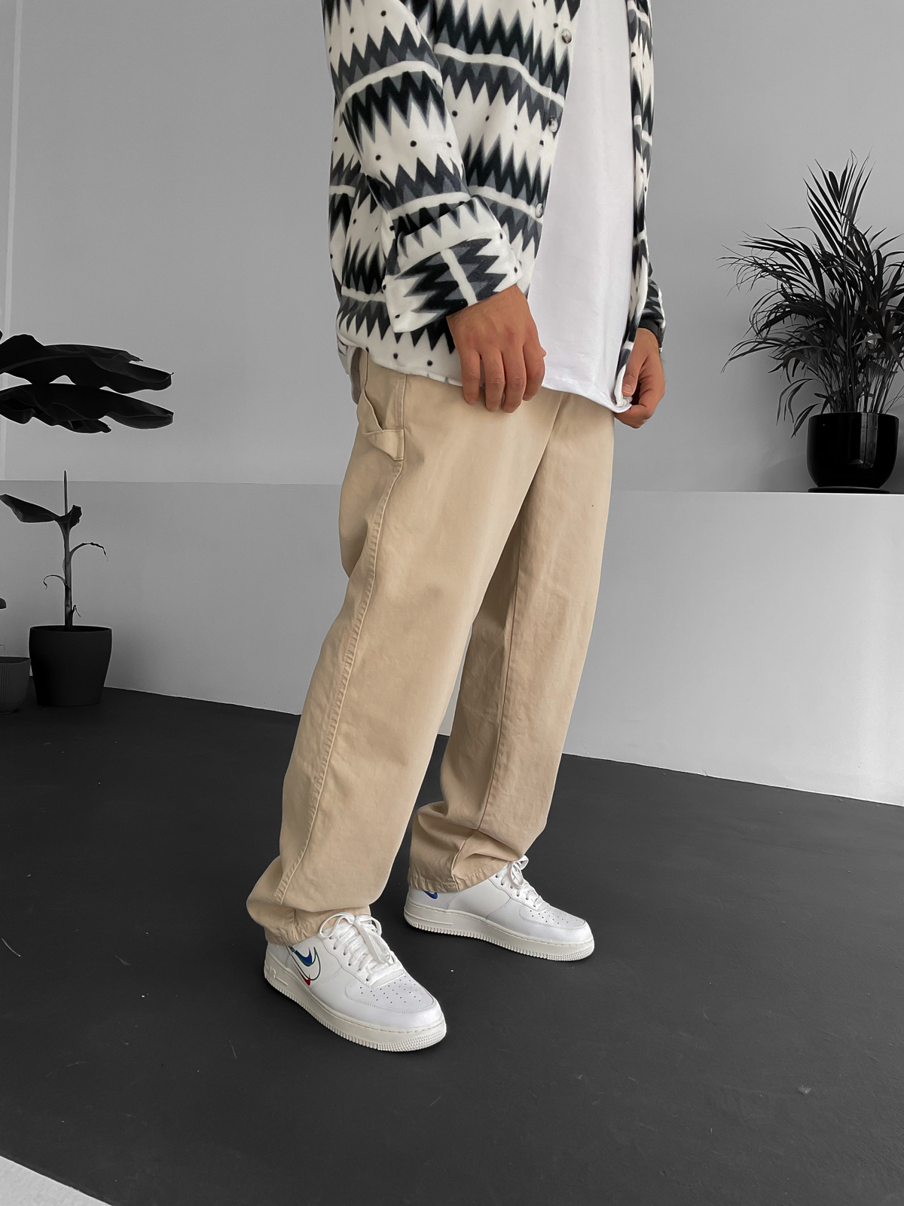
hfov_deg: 48.2
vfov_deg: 61.7
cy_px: 603
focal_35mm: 29
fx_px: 1010
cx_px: 452
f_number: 1.8
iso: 32
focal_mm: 3
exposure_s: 1/120
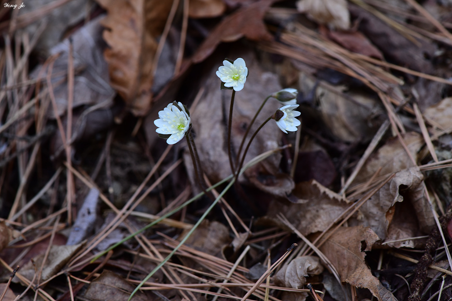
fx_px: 1318
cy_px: 150
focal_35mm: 105
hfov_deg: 19.5
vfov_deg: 13.0
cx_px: 226
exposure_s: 1/50
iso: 320
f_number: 10
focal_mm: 105
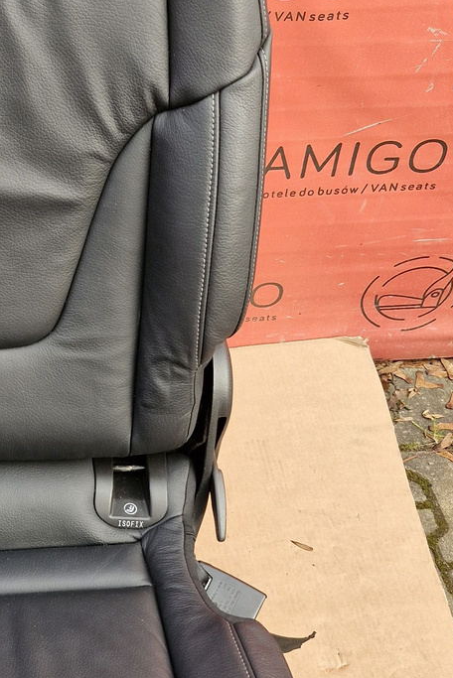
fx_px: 1056
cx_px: -9
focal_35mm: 56
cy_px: 362
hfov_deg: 23.1
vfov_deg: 35.6
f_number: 1.8
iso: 64
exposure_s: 1/180
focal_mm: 5.54
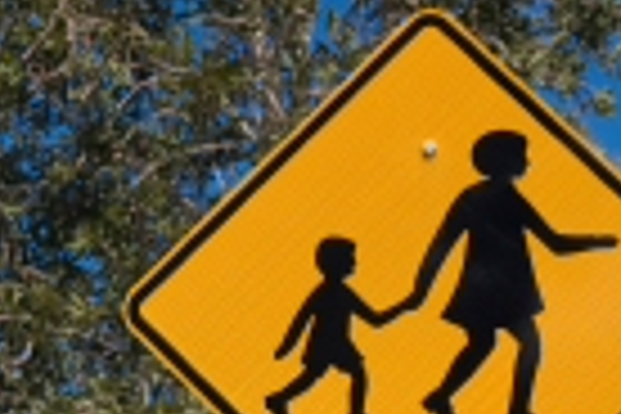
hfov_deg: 11.1
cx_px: 70
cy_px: 454
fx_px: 3191
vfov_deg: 7.4
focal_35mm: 185
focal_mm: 40
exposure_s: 1/3200
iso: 200
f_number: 4
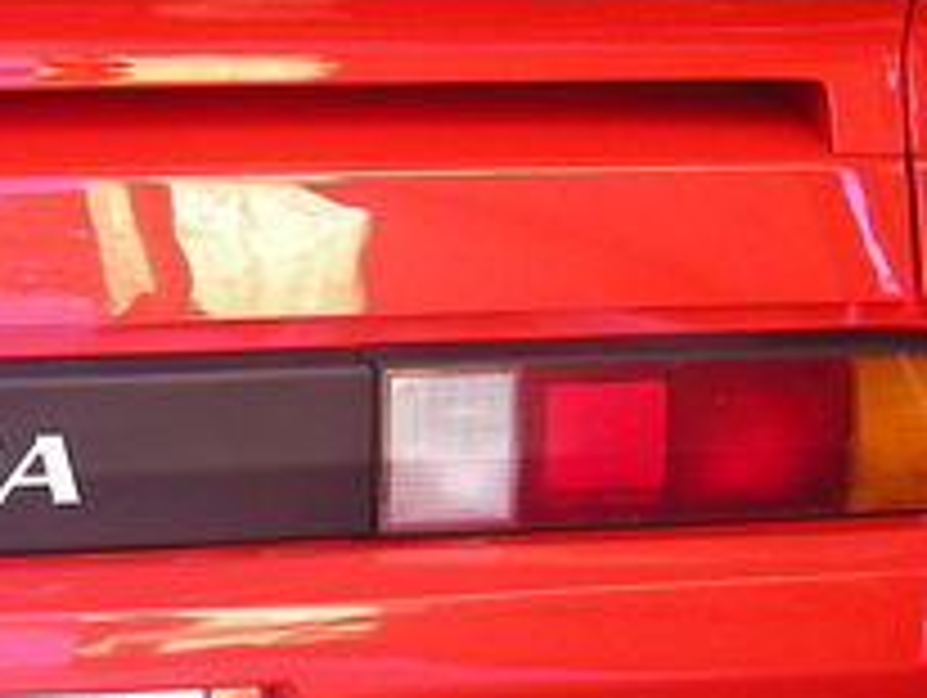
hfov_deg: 16.0
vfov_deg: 12.5
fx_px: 3164
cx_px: -189
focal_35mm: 118
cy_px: 189
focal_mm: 6.3
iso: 75
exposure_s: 1/50
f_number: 3.3
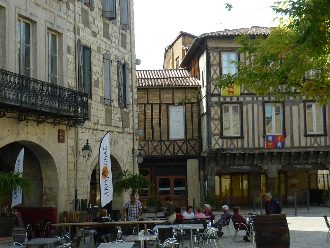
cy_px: 93
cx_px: 142
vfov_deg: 21.3
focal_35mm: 69
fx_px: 658
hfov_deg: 28.1
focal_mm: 5.5
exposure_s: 1/500
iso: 80
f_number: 2.8
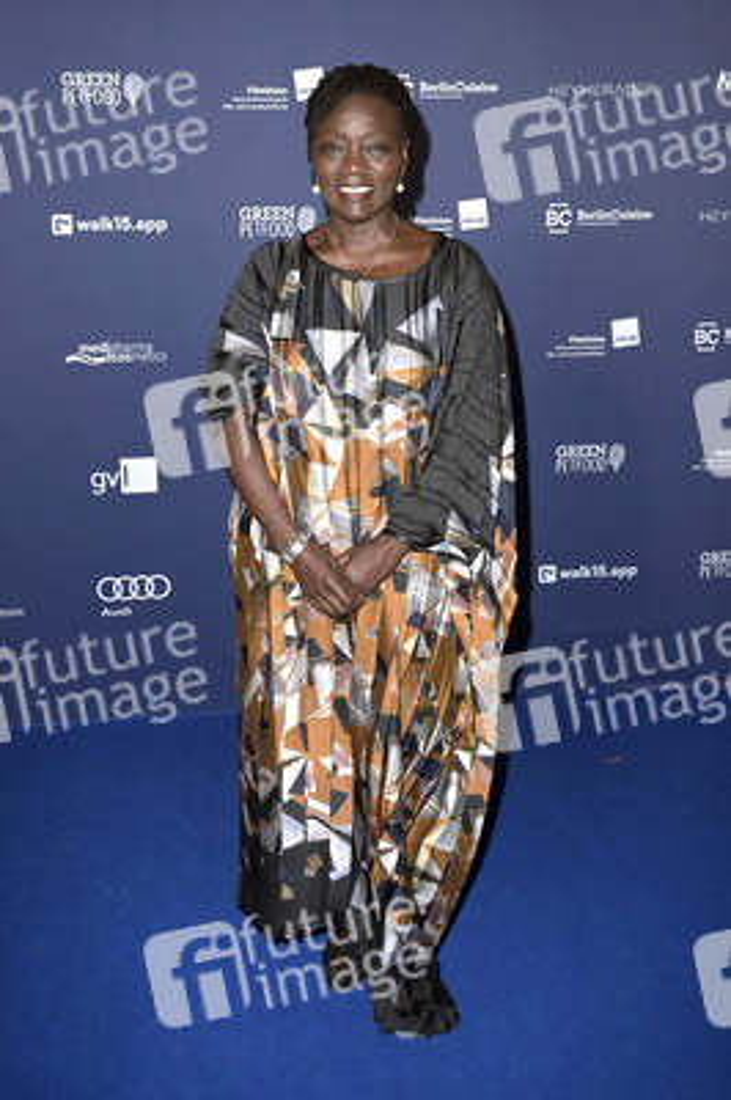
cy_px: 550
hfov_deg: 35.0
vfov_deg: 50.7
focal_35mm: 38
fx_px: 1159
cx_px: 366
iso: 800
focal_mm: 38
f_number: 5.6
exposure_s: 1/250
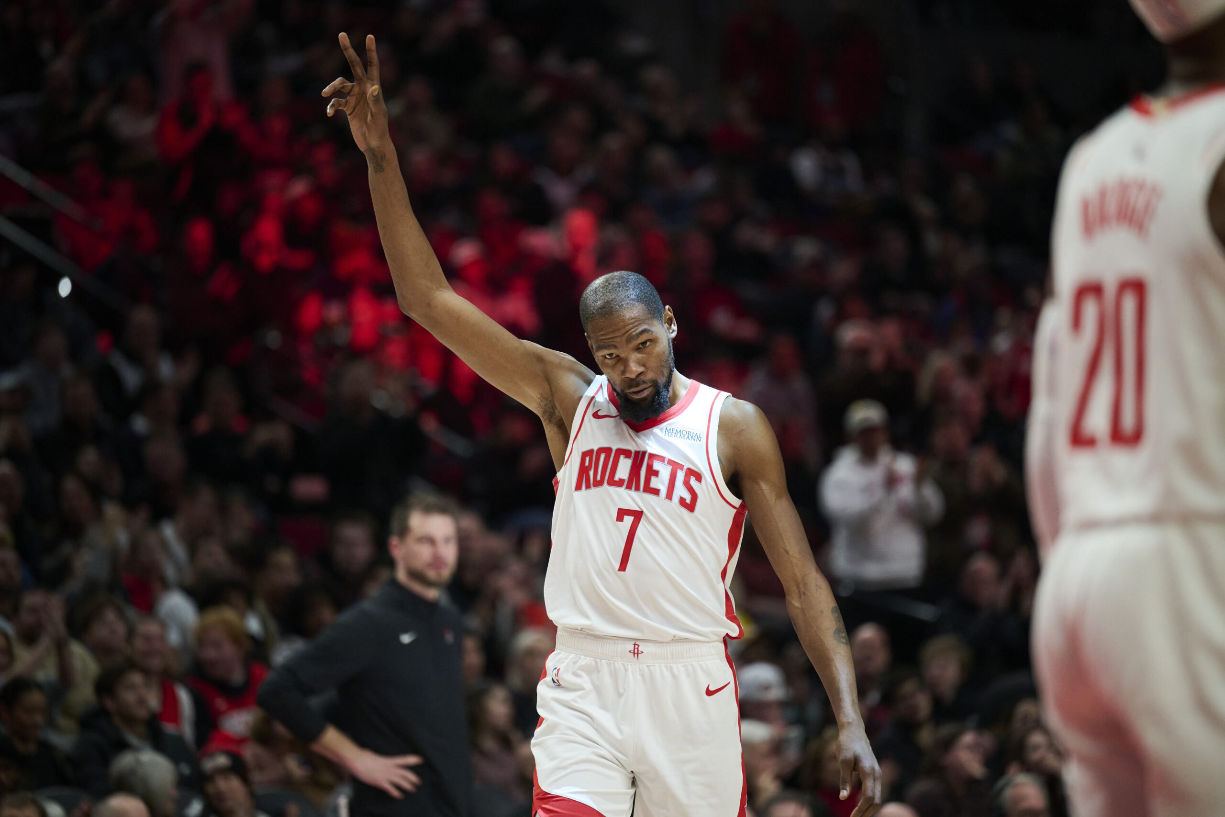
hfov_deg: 10.3
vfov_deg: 6.9
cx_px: 612
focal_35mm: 200
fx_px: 6805
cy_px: 408
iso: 3200
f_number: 2.8
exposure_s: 1/1600
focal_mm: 200
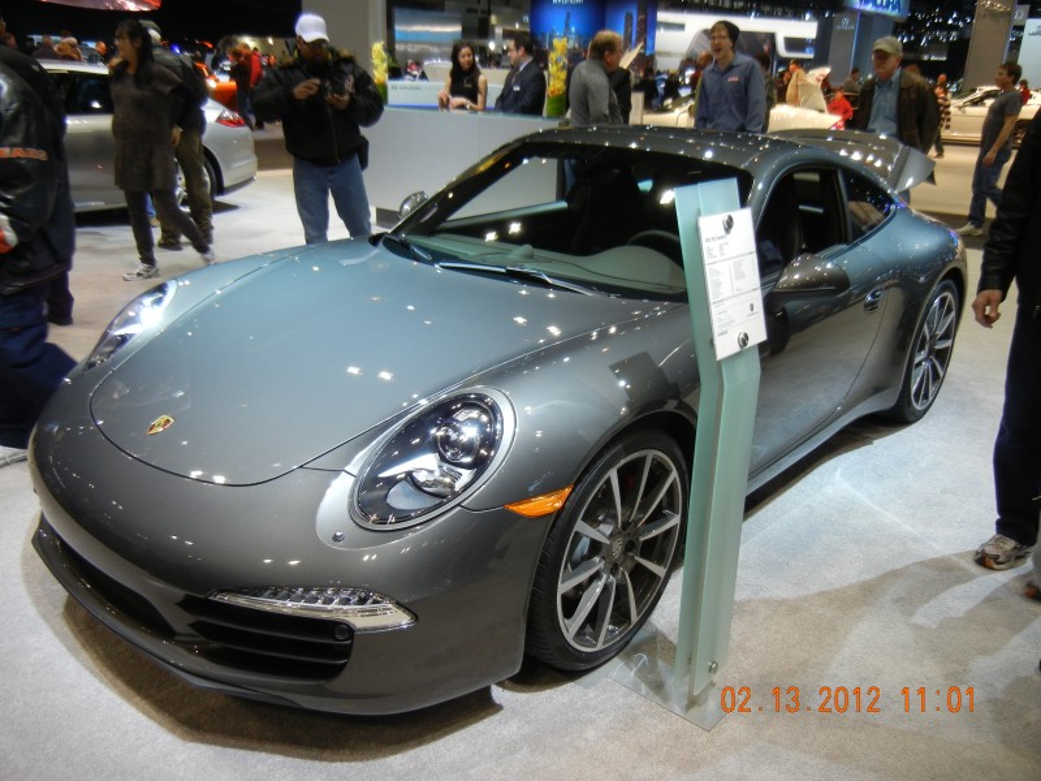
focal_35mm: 30
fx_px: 902
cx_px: 520
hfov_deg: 60.0
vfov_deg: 46.8
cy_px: 390
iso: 204
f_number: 3.5
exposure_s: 1/60
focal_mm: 5.4
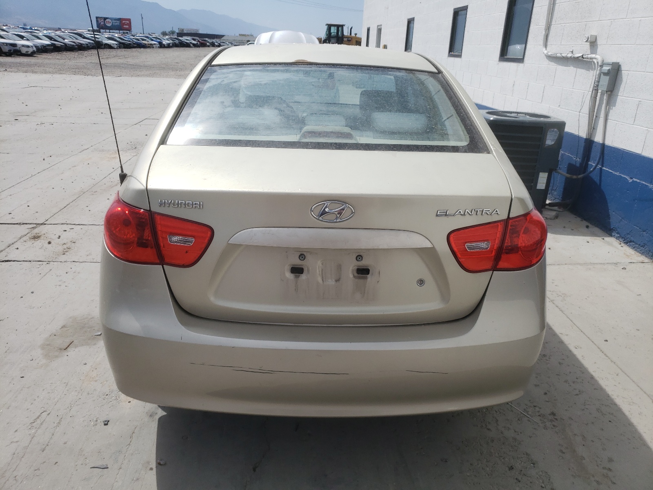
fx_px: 490
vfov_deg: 53.1
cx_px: 326
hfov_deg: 67.3
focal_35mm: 26
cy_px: 245
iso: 50
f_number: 1.5
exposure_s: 1/10000
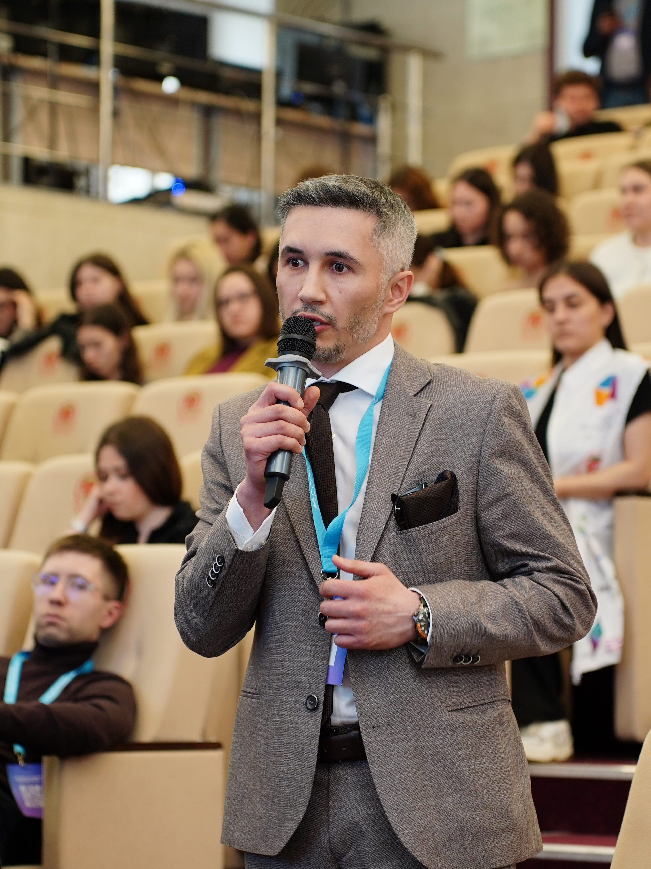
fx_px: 3059
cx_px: 327
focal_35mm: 122
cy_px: 437
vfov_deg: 16.1
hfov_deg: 12.1
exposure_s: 1/100
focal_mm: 75
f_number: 2.8
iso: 250
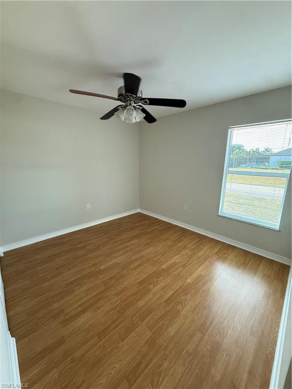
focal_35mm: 14
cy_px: 194
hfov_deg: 85.7
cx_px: 146
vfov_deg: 102.1
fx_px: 157
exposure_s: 1/120
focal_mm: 2.22
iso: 250
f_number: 2.2
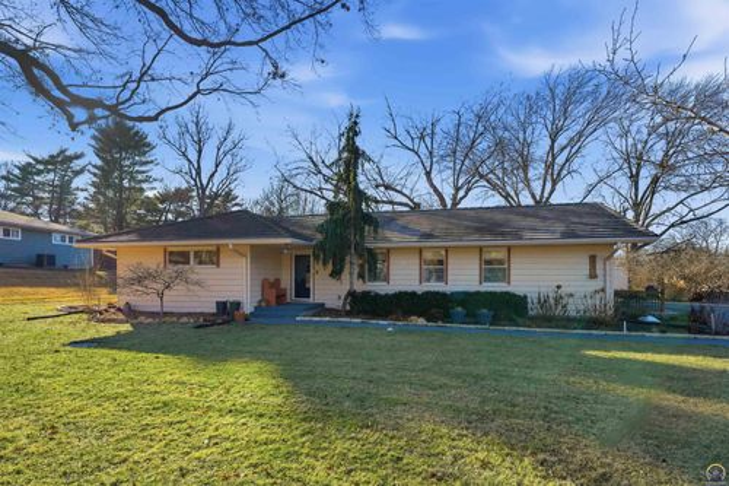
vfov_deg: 73.7
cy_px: 243
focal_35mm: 16
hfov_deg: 96.8
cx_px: 364
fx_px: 324
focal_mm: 16
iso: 100
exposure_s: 1/1600
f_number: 8
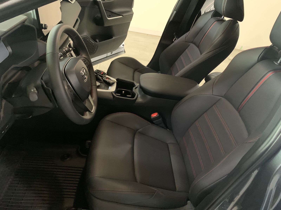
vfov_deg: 53.1
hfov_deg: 67.3
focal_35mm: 26
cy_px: 105
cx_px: 140
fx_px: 211
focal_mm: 4.25
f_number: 1.8
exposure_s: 1/23
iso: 800
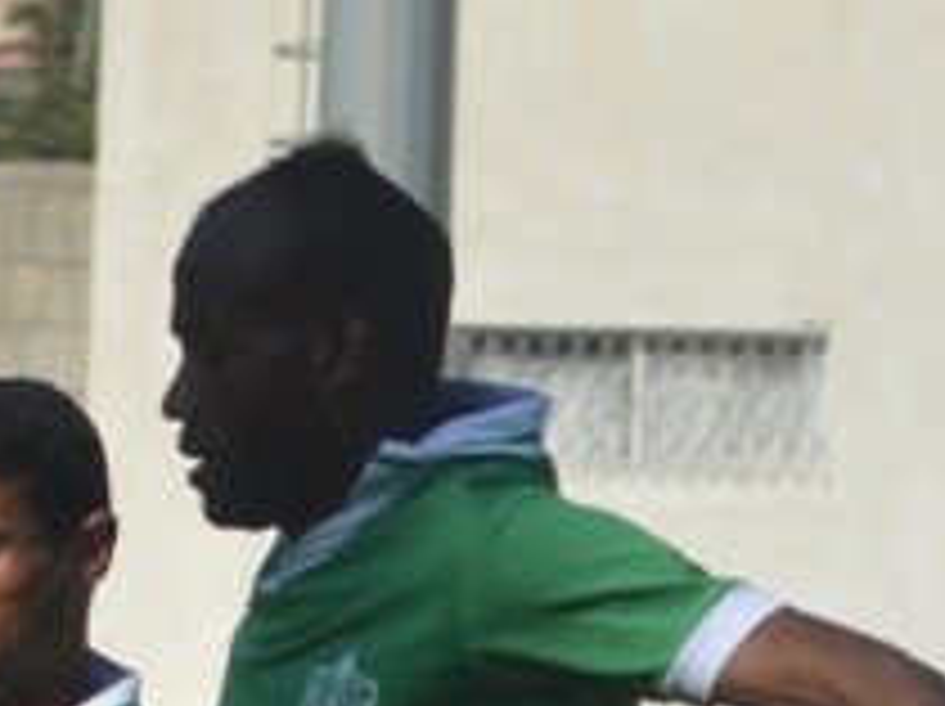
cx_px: -702
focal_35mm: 738
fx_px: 20133
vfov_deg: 2.0
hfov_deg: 2.7
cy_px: 944
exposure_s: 1/1000
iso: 200
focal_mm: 105
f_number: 8
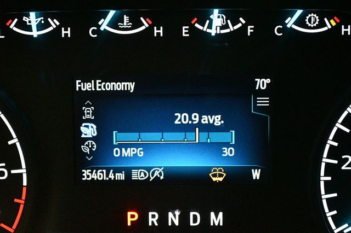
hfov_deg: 28.1
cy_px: 116
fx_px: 702
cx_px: 176
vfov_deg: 18.9
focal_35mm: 72
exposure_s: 1/60
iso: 11400
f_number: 5.6
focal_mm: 48
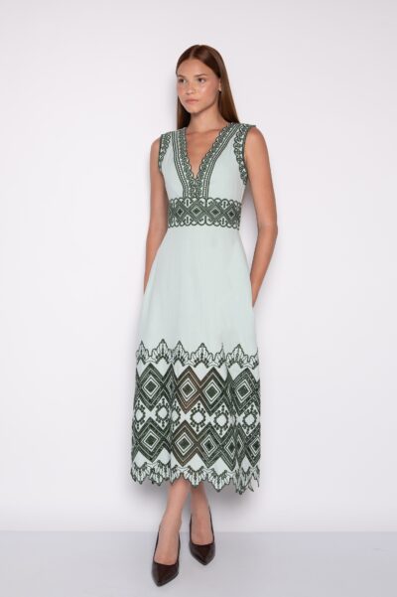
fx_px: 629
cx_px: 198
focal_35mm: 38
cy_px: 298
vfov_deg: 50.7
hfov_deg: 35.0
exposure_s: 1/160
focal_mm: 38
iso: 200
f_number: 7.1
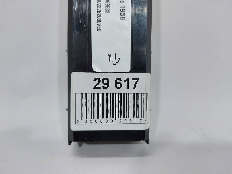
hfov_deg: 71.6
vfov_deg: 56.8
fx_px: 161
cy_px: 87
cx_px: 116
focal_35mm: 24
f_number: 1.8
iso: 64
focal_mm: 5.23
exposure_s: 1/50
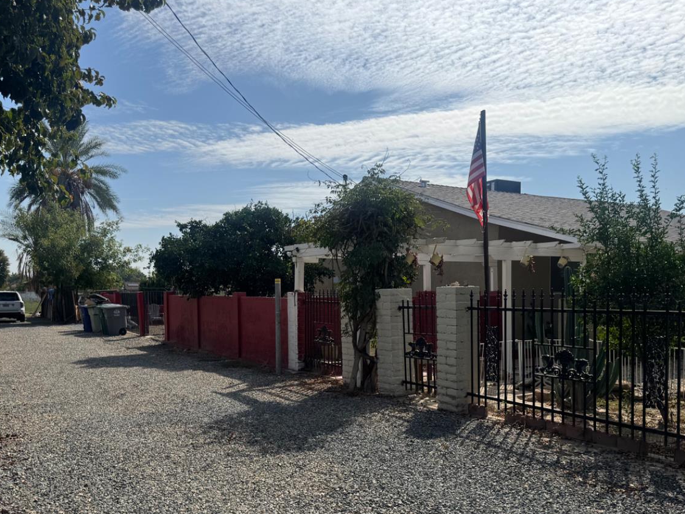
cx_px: 381
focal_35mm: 32
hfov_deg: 56.7
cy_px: 326
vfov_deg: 43.8
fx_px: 633
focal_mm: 6.76
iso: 80
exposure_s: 1/7937
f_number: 1.78
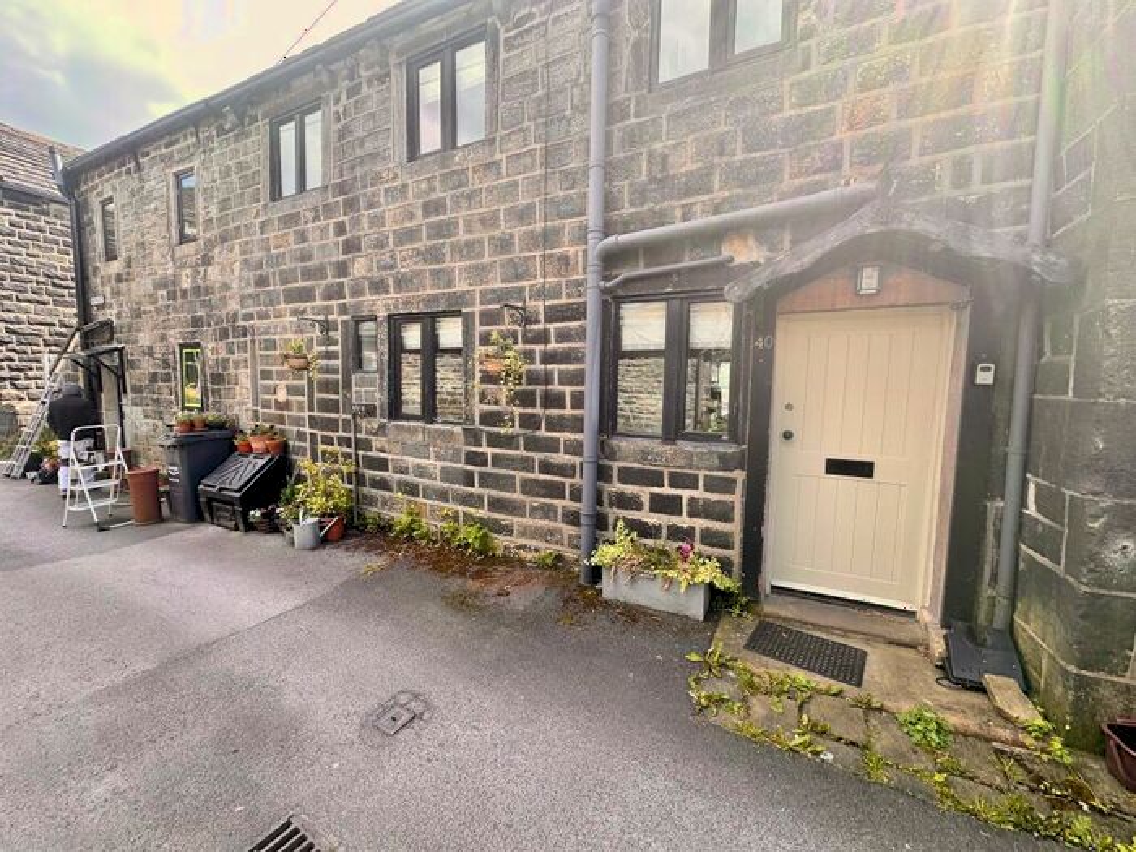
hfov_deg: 102.1
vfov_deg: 85.7
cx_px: 568
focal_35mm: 14
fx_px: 459
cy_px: 426
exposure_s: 1/277
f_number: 2.2
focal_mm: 2.22
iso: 40
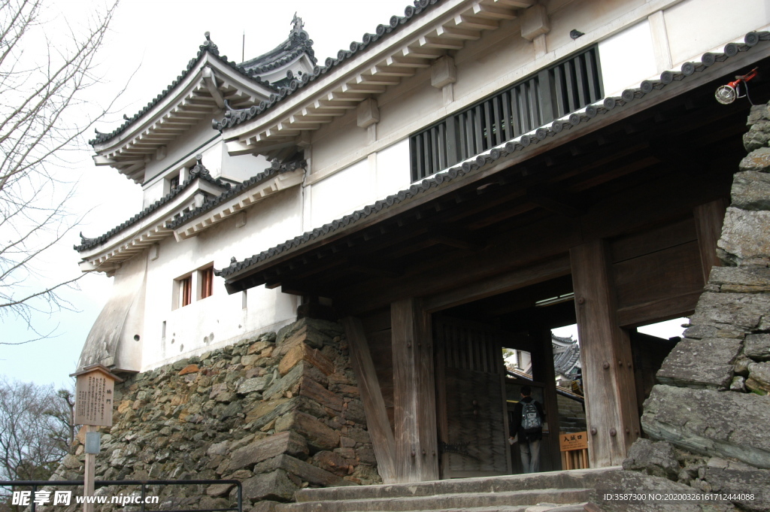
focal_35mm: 36
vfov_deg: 36.8
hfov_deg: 53.2
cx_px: 385
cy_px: 256
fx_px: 769
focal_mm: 24
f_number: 7.1
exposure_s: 1/200
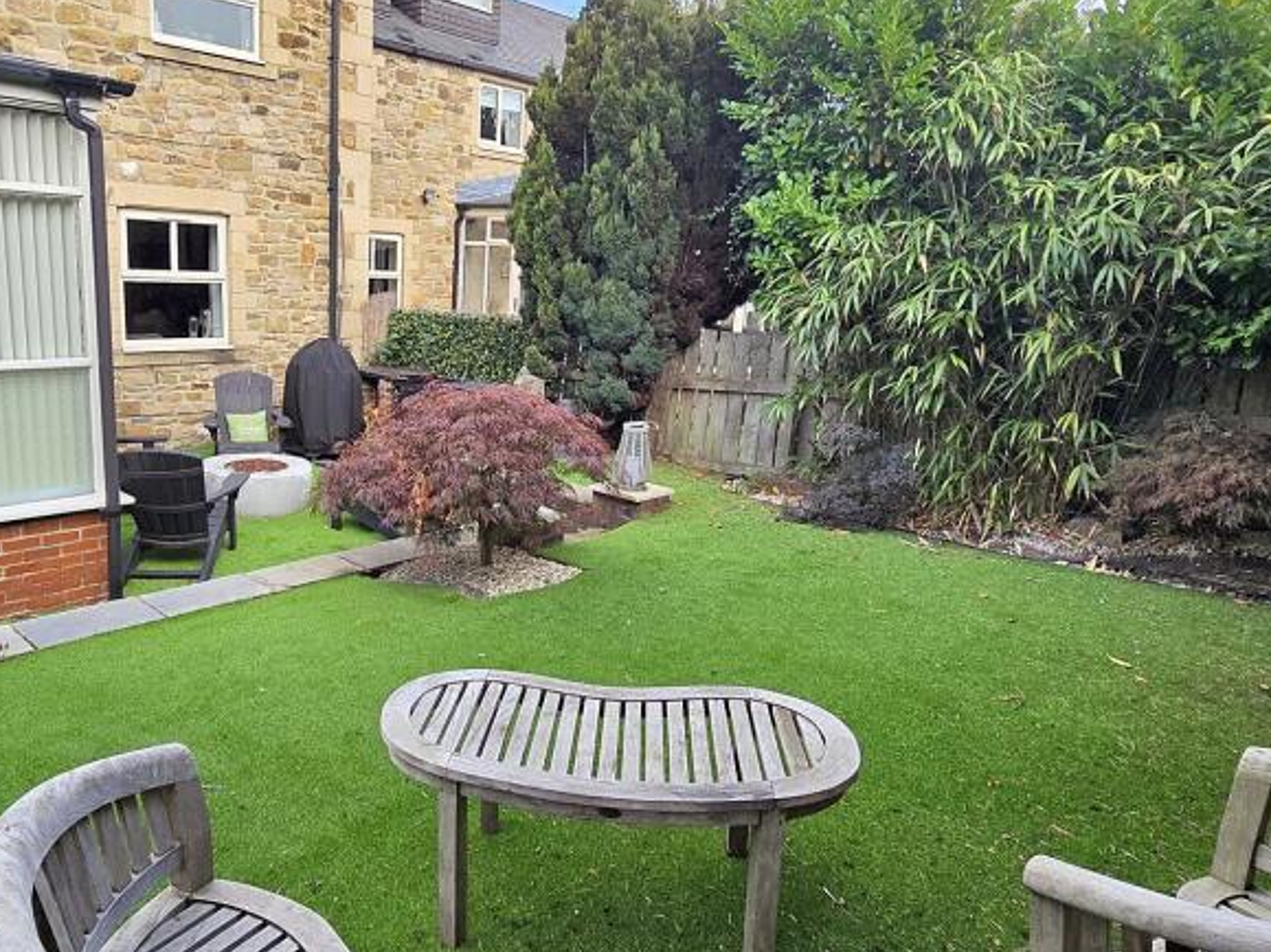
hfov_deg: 73.0
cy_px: 478
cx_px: 496
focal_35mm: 23
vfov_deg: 58.9
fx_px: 844
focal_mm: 2.2
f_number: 2.2
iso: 50
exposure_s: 1/415
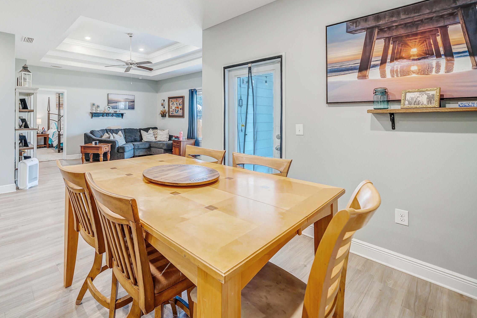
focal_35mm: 16
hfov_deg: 93.8
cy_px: 115
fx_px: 212
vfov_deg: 72.2
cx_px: 167
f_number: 5.6
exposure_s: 1/3.33
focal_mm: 12
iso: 100
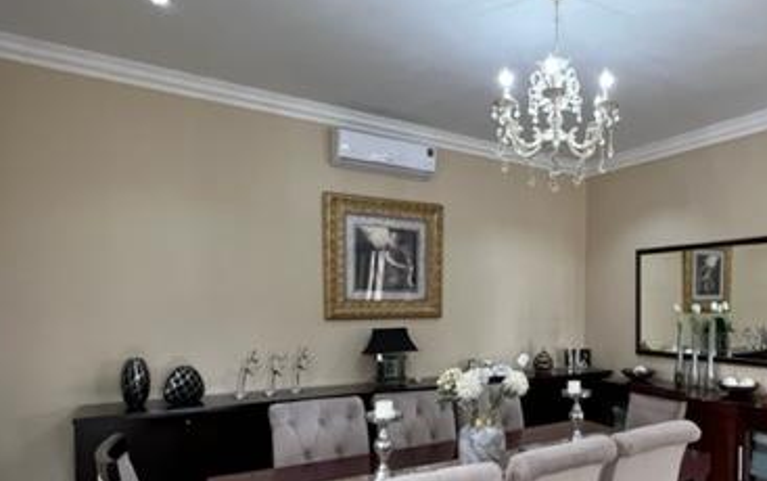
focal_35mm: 24
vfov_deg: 50.3
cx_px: 552
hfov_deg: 70.9
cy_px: 318
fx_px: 502
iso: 320
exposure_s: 1/60
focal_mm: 1.57
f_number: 1.8
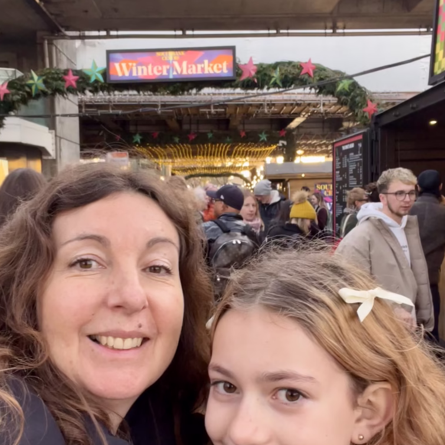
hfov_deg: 46.0
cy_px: 245
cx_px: 221
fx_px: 524
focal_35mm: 36
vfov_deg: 46.0
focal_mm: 2.71
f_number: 2.2
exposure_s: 1/66
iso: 100
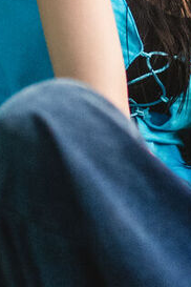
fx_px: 1607
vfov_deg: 10.1
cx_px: 227
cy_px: 4
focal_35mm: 202
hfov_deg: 6.8
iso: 2500
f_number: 1.4
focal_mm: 35
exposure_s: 1/4000
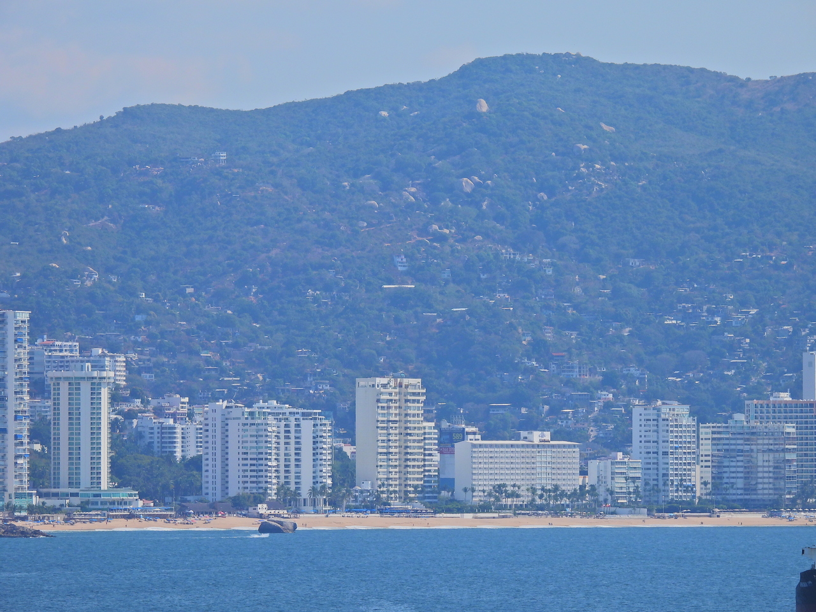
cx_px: 408
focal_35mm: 350
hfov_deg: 5.7
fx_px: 8251
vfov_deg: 4.2
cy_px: 306
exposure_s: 1/1250
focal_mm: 62.5
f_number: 5
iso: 100
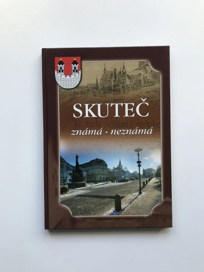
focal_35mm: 28
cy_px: 136
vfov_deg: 63.4
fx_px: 220
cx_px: 102
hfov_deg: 49.7
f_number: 1.8
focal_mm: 3.99
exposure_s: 1/50
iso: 32
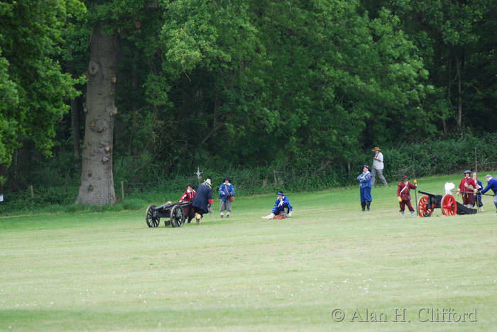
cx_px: 248
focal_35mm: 600
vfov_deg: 2.3
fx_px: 8290
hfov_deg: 3.4
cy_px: 166
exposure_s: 1/500
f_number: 5.6
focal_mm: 400
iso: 500
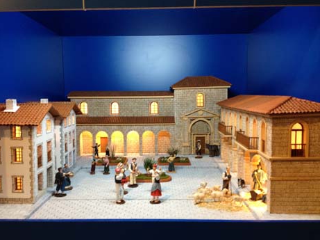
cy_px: 126
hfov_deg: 49.0
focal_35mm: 38
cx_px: 149
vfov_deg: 37.7
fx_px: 351
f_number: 2.4
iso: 125
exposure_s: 1/20
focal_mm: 4.28
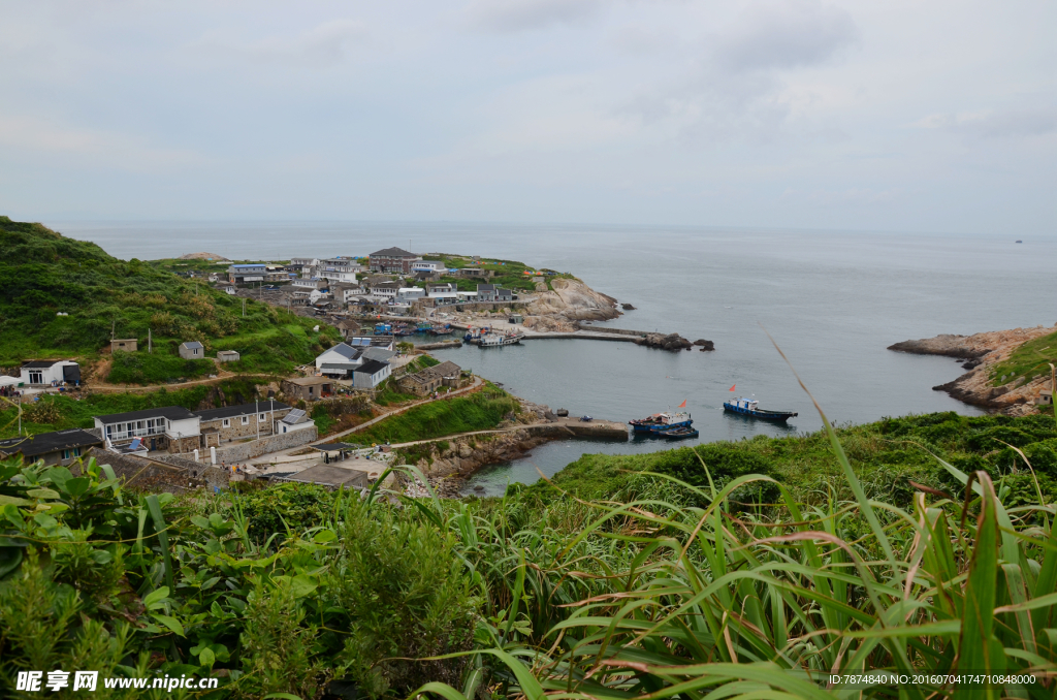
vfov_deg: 47.7
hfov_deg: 67.5
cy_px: 350
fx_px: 791
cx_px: 528
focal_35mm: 27
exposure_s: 1/250
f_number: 8
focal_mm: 18
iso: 100
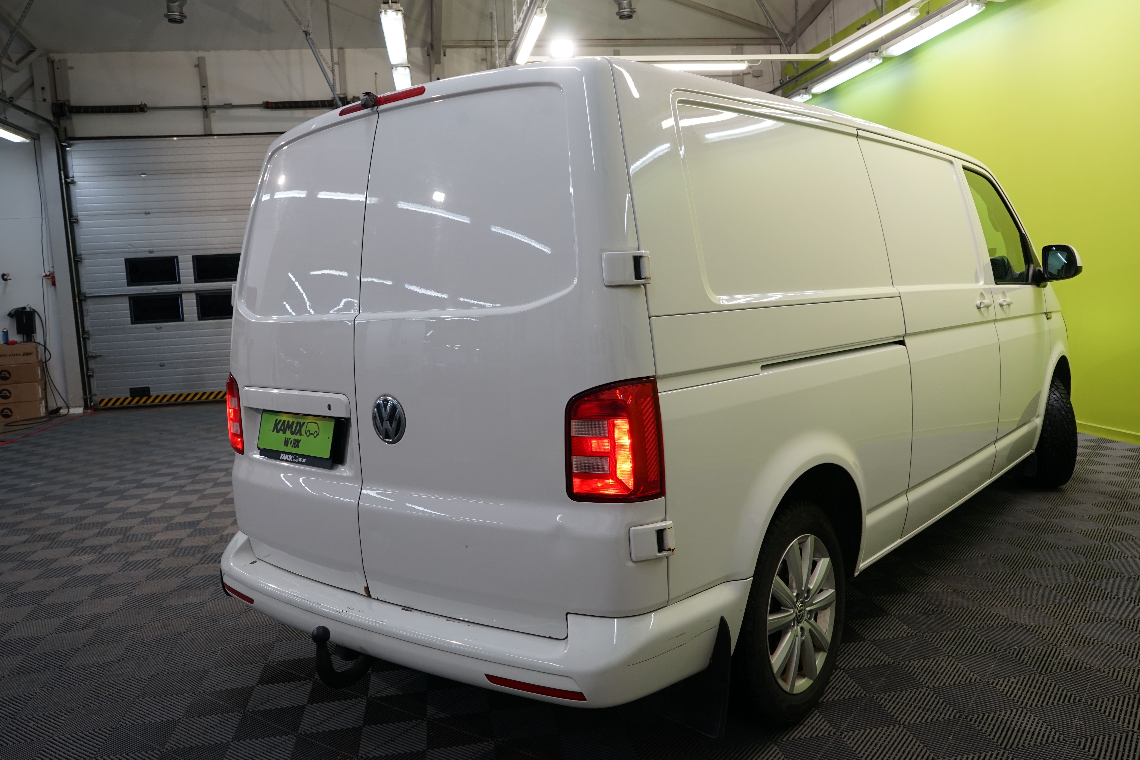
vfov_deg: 46.4
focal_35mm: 28
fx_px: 887
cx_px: 570
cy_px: 380
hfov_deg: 65.5
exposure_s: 1/30
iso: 640
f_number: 8
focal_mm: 28
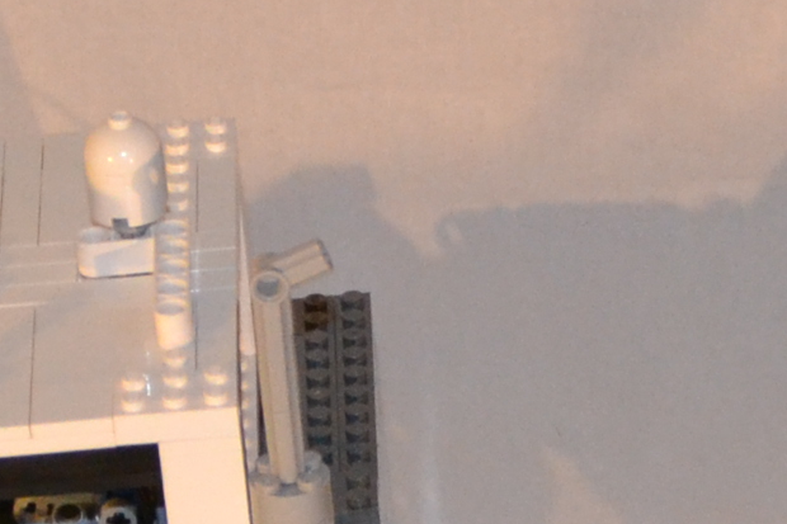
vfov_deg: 4.7
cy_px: 340
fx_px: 6399
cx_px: 792
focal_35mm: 293
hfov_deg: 7.0
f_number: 4.2
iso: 1800
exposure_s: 1/60
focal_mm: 35
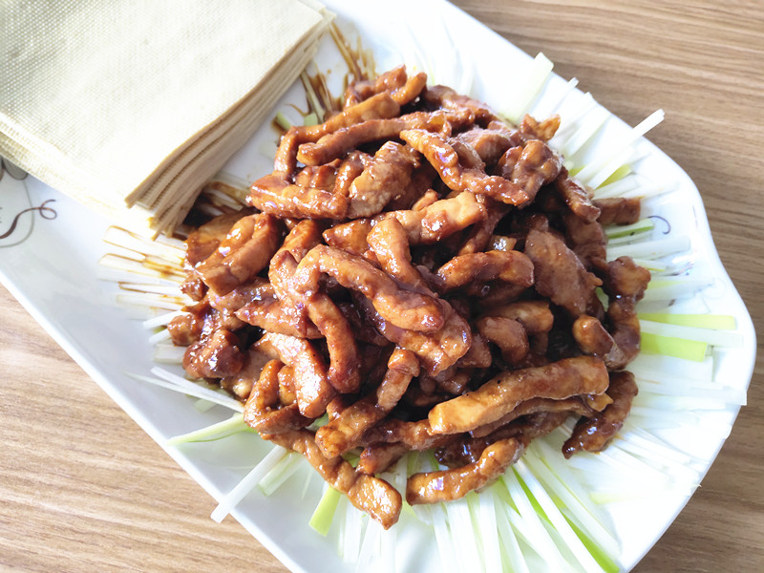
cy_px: 286
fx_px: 574
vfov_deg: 53.1
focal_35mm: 26
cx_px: 382
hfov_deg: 67.3
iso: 576
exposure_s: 1/33
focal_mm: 3.87
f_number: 2
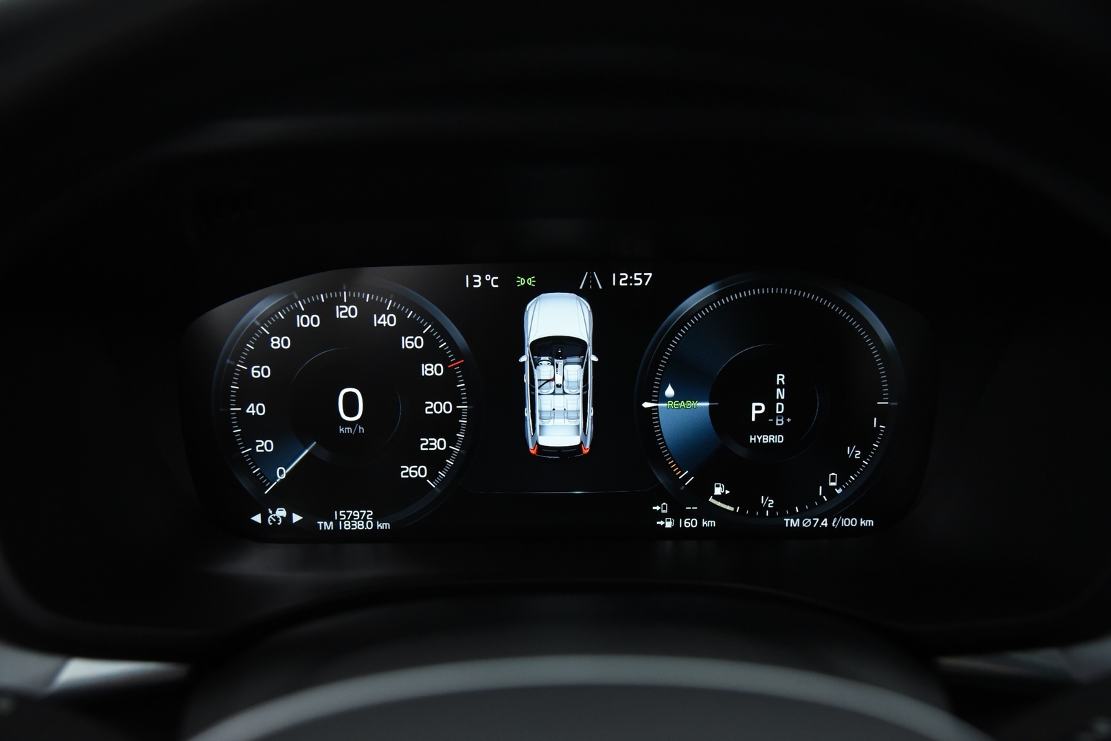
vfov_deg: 35.1
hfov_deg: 50.7
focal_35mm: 38
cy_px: 370
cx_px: 556
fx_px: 1173
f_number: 4
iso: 4000
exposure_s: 1/50
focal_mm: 38
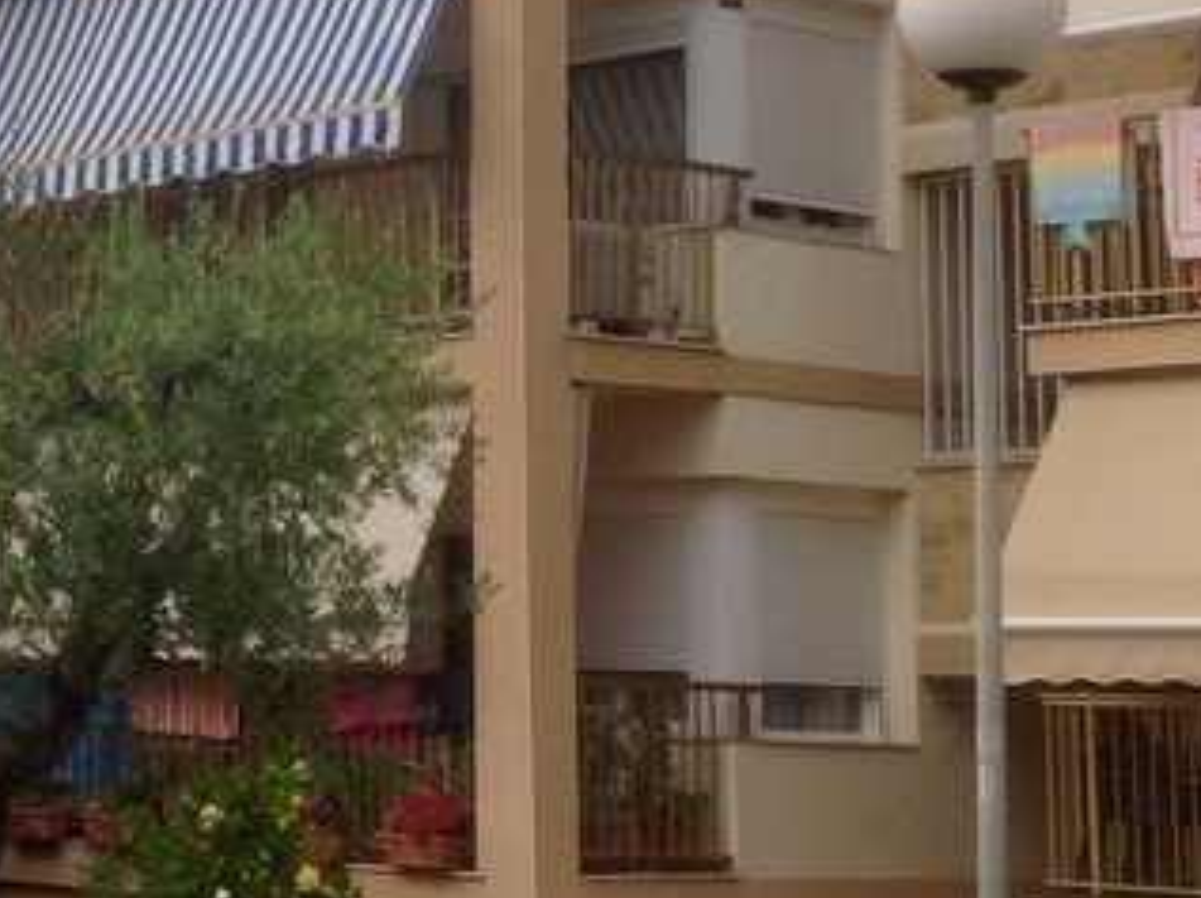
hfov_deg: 16.9
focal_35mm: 113
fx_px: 3916
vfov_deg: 12.9
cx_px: -110
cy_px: 2
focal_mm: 4.28
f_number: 2.4
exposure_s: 1/1008
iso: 50
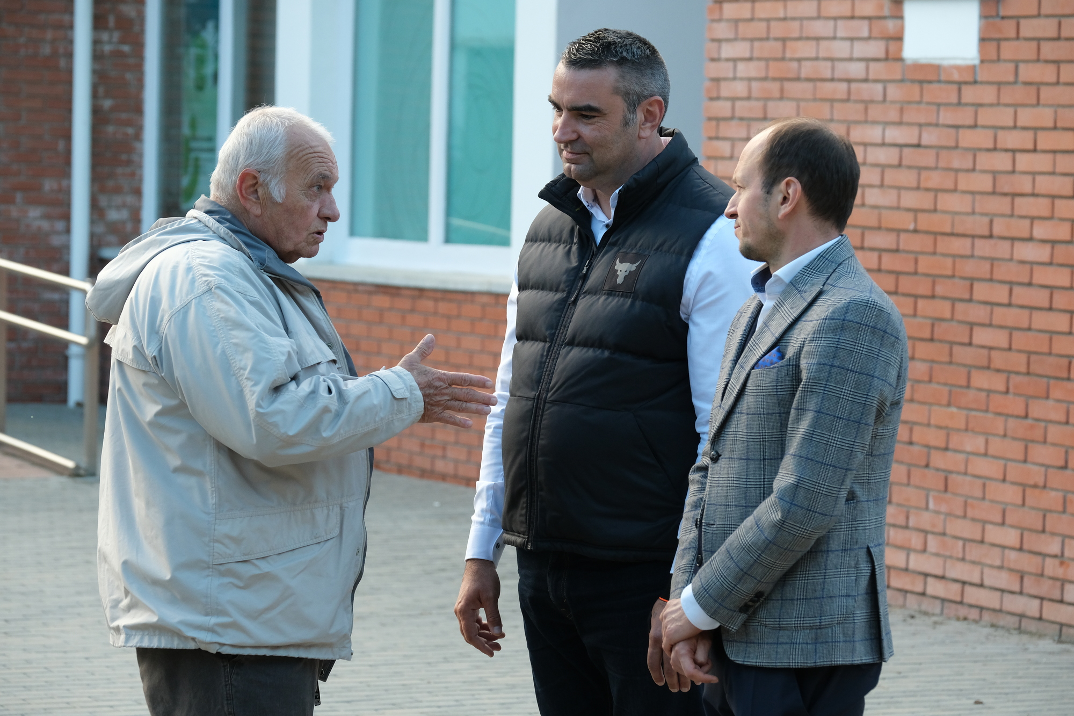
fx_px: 4236
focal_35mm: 142
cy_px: 358
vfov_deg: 9.7
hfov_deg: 14.5
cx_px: 537
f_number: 5.6
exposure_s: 1/250
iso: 1250
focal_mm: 94.5
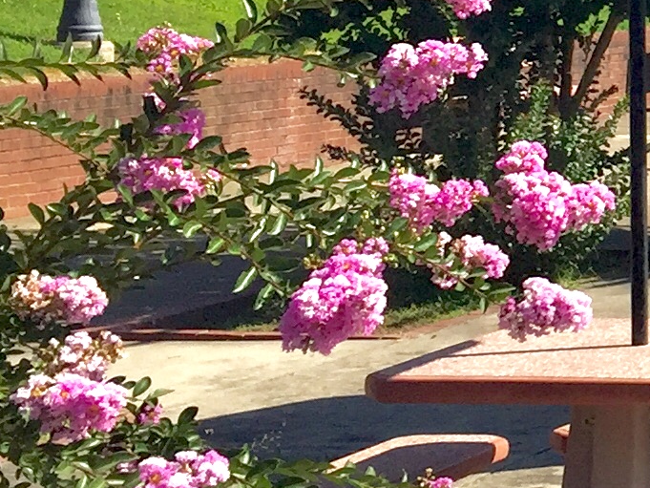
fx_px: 2611
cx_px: 1405
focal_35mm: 139
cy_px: 0
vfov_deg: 10.6
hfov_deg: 12.2
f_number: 2.2
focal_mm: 4.15
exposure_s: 1/1980
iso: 32
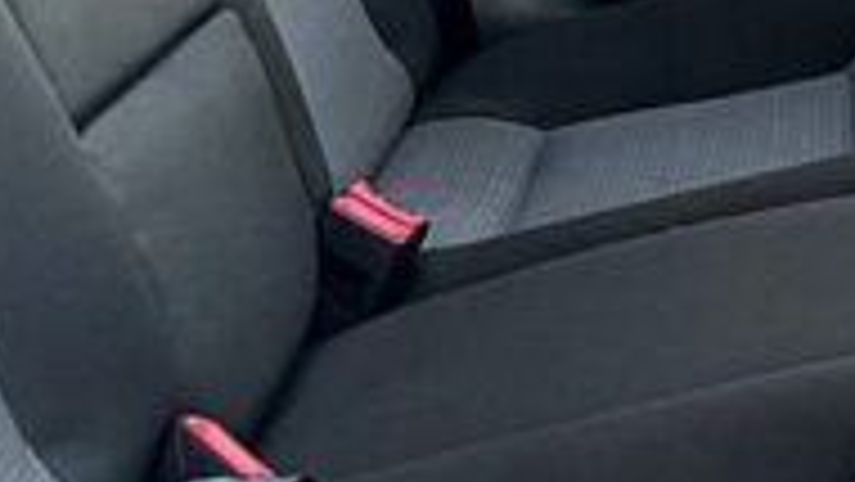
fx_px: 2699
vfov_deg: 10.1
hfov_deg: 18.0
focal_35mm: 119
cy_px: 5
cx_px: 405
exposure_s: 1/60
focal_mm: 5.7
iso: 500
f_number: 1.5
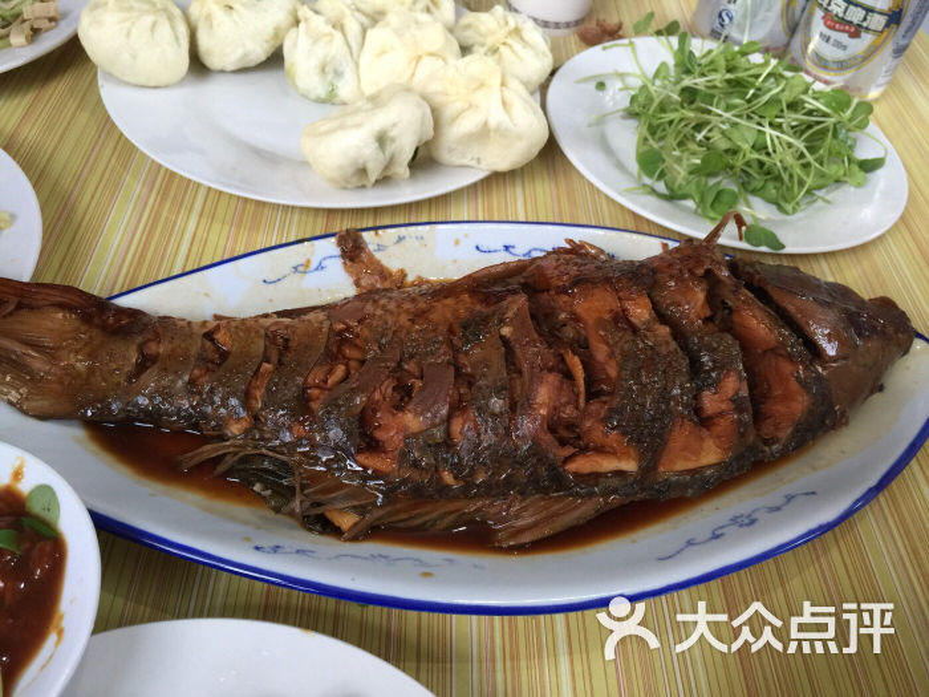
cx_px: 464
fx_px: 778
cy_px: 348
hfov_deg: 61.7
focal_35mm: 29
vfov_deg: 48.2
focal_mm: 4.15
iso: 50
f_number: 2.2
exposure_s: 1/15
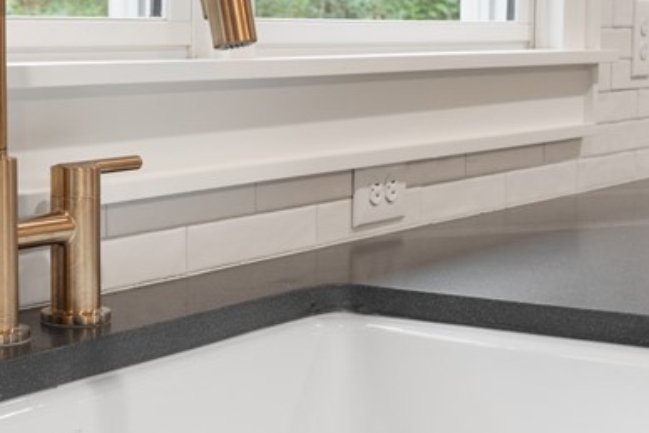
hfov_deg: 23.6
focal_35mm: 85
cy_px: 206
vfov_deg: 16.0
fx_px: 1540
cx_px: 184
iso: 1250
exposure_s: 1/25
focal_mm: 30.5
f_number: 6.3
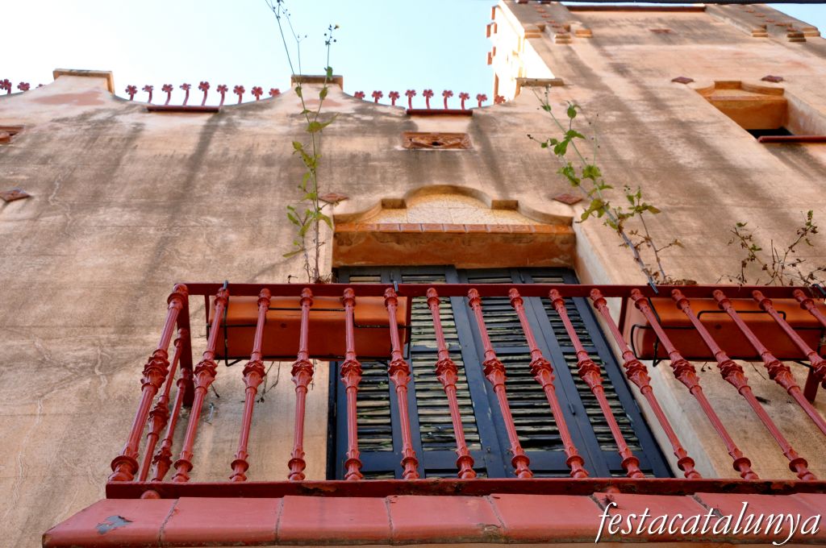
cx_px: 413
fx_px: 997
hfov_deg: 45.0
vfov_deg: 30.8
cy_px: 274
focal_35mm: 44
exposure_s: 1/200
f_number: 9
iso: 640
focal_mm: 29
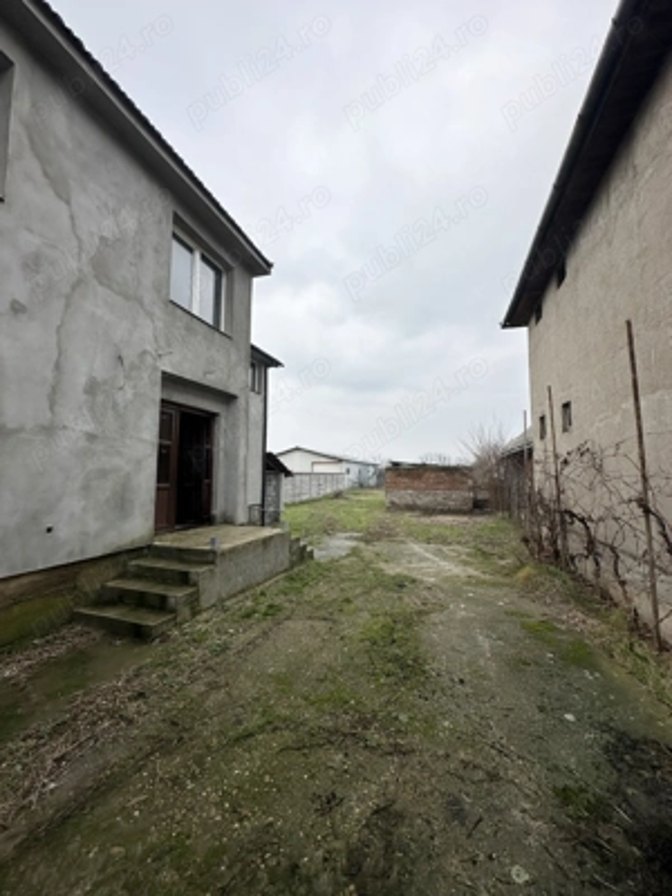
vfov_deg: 102.1
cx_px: 336
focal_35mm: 14
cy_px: 448
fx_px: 362
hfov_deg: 85.7
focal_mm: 2.22
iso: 40
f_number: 2.2
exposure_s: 1/458
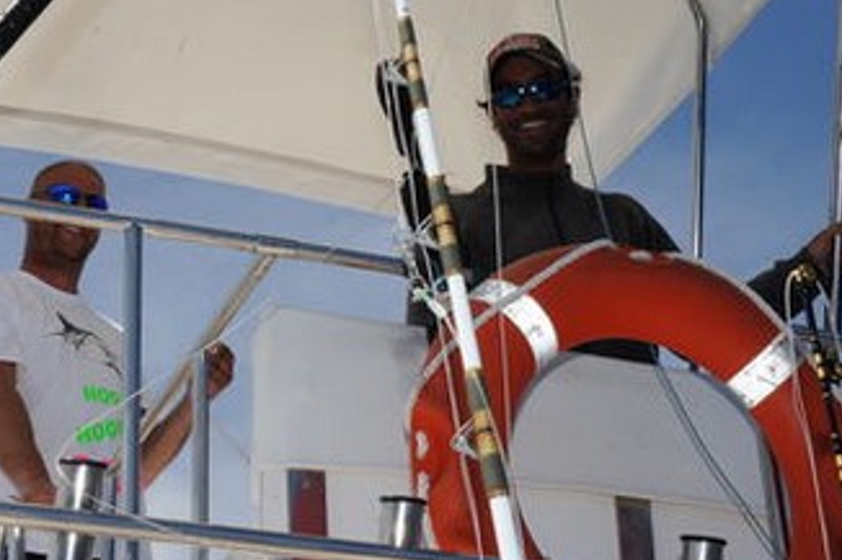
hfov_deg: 23.3
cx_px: 269
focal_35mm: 87
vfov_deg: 15.7
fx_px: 2034
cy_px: 231
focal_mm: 45
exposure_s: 1/250
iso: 400
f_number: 20
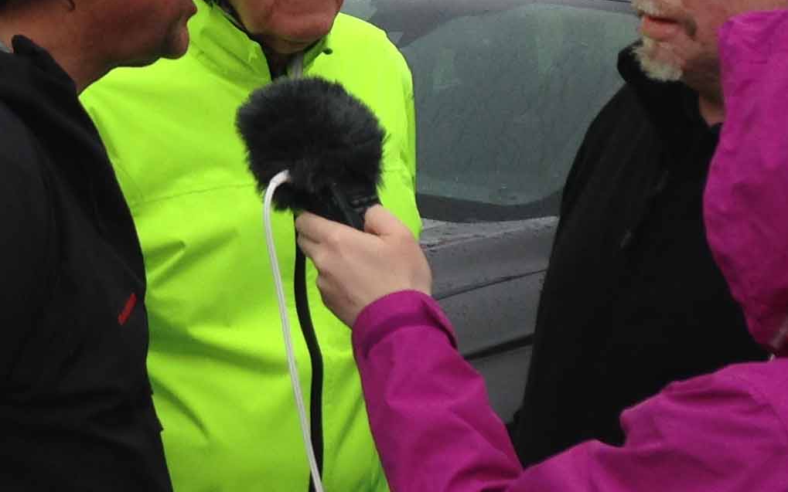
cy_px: -46
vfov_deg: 11.5
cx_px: 31
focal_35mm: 112
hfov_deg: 18.2
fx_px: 2405
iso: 50
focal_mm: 4.12
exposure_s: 1/382
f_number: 2.4
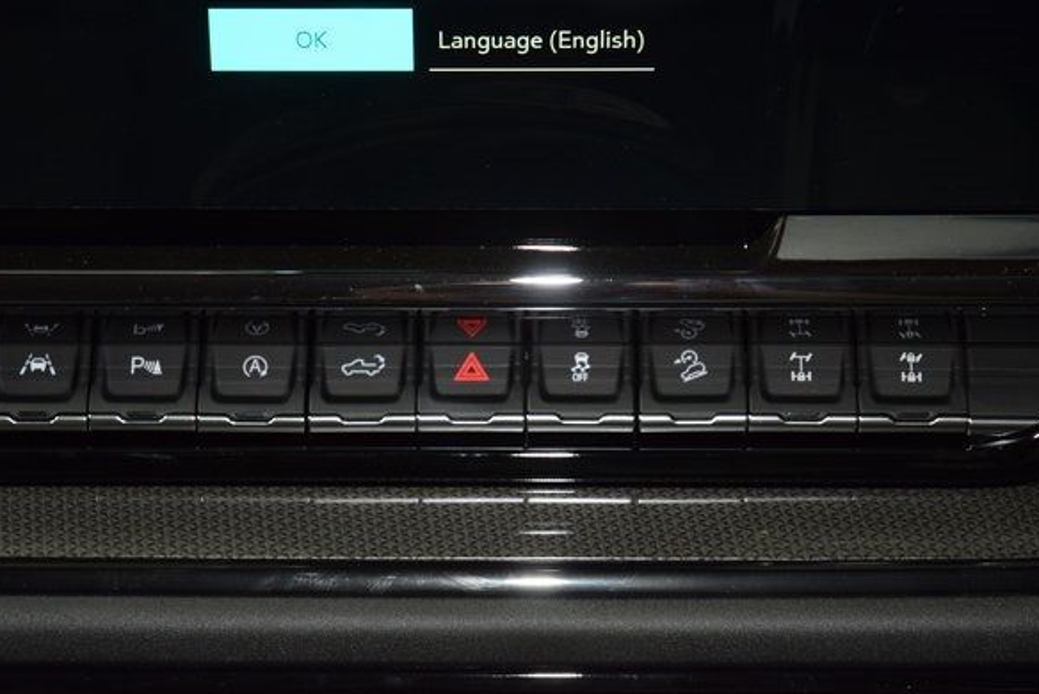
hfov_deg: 17.8
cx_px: 493
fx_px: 3321
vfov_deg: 11.9
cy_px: 348
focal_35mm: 115
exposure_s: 1/40
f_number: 4.5
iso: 1400
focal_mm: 70
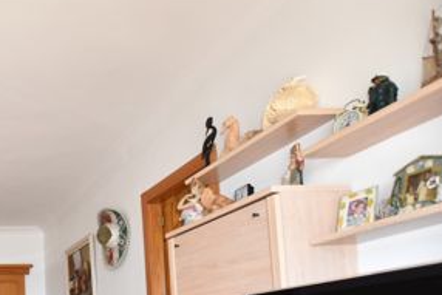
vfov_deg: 32.2
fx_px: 454
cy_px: 317
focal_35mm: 37
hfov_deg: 39.2
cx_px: -76
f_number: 3.5
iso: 280
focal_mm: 10
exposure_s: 1/200
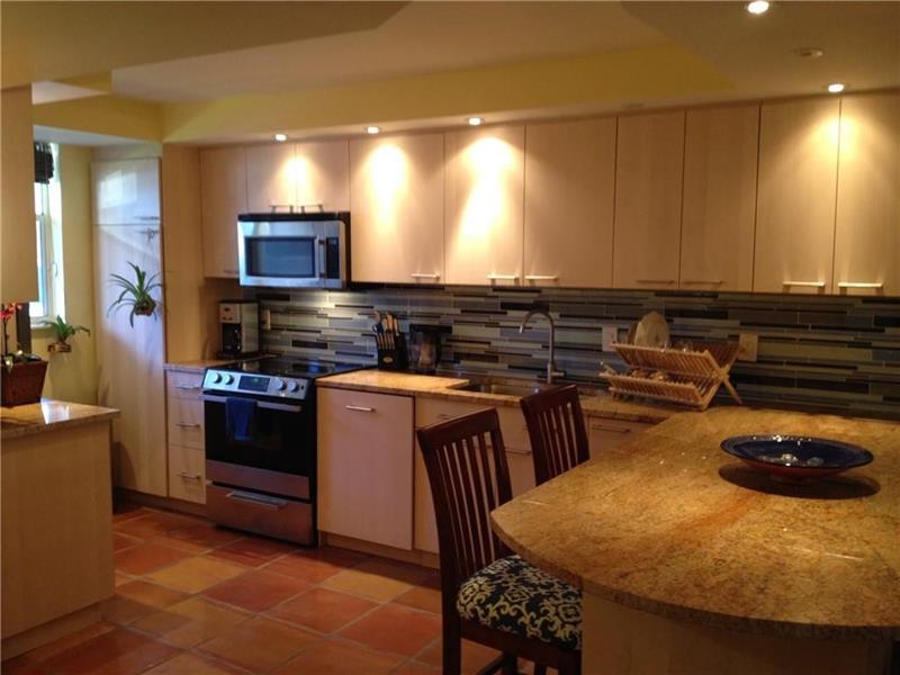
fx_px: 910
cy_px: 338
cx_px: 450
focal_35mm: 35
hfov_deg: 52.6
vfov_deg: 40.7
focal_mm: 4.28
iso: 125
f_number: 2.4
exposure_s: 1/20
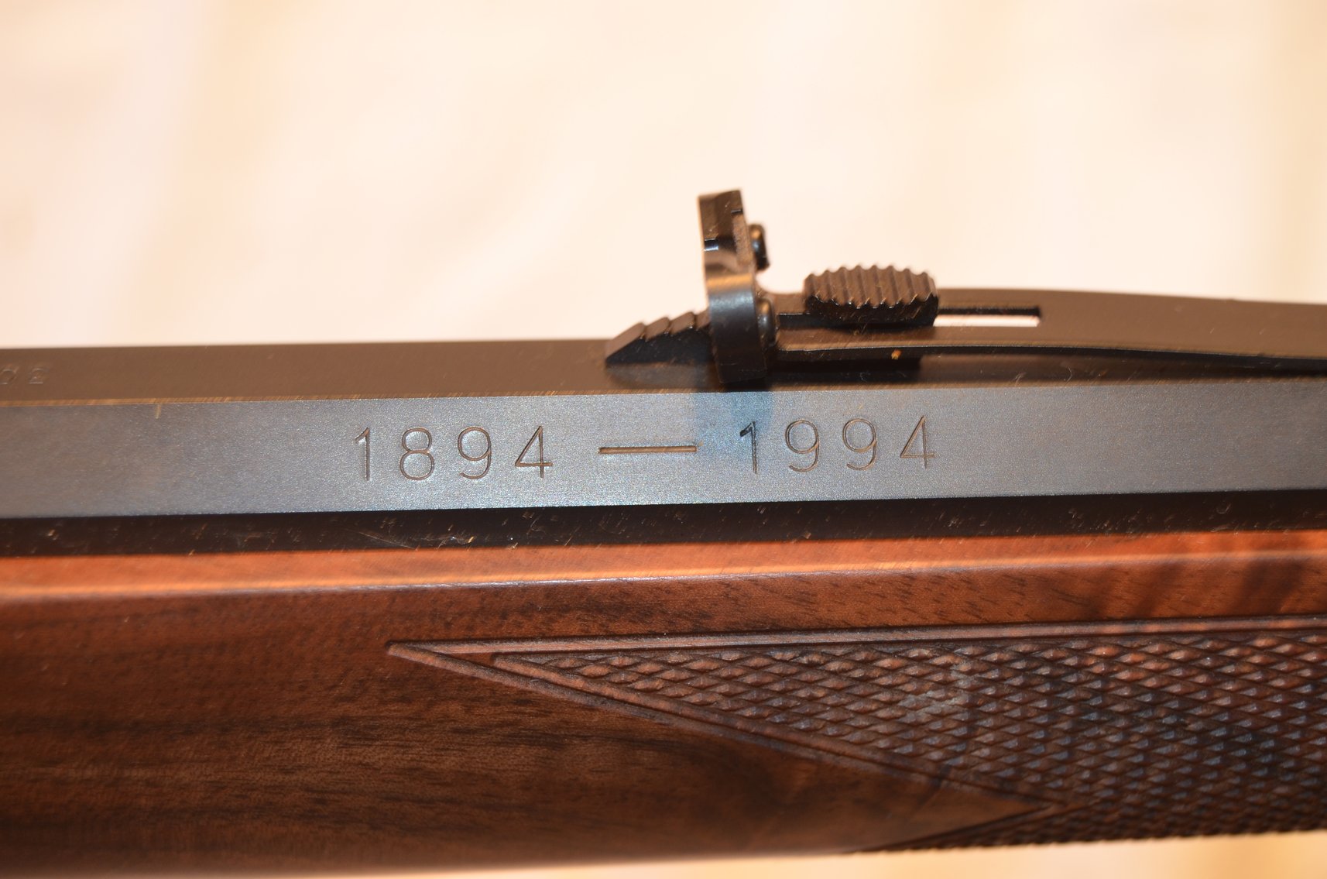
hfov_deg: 29.9
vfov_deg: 20.1
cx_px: 664
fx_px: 2483
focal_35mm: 68
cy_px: 440
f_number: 5.3
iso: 360
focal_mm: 45
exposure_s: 1/80
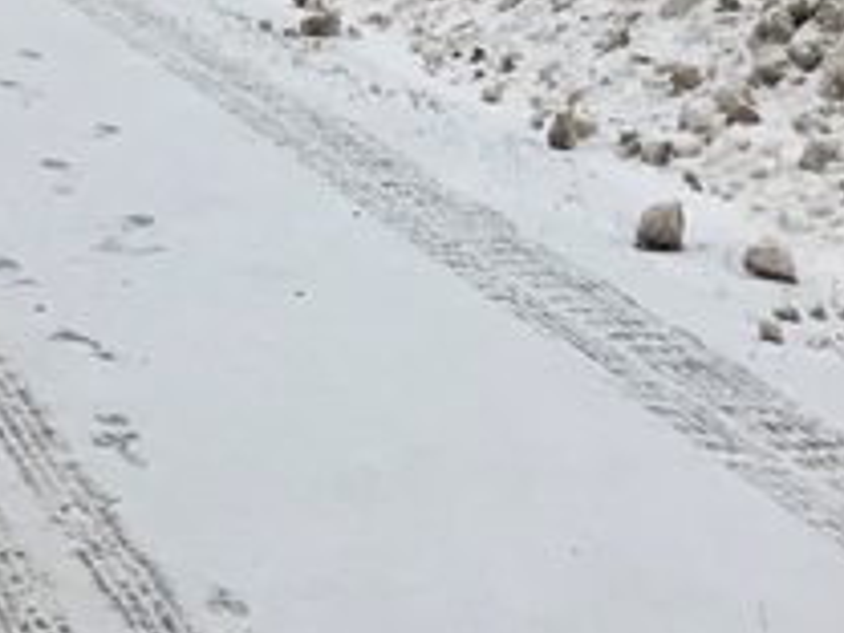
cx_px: -625
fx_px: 3365
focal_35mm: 138
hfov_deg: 13.1
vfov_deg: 9.9
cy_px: -698
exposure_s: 1/1520
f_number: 1.8
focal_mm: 3.99
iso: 20
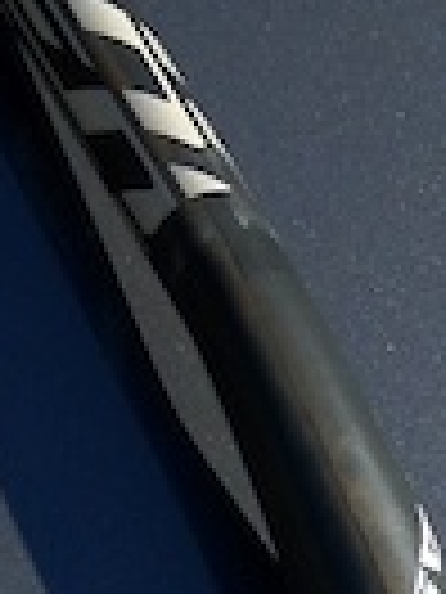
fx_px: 3642
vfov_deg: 8.8
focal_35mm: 212
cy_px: 1197
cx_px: 869
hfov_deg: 6.8
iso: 64
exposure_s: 1/1972
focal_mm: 4.28
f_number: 2.4
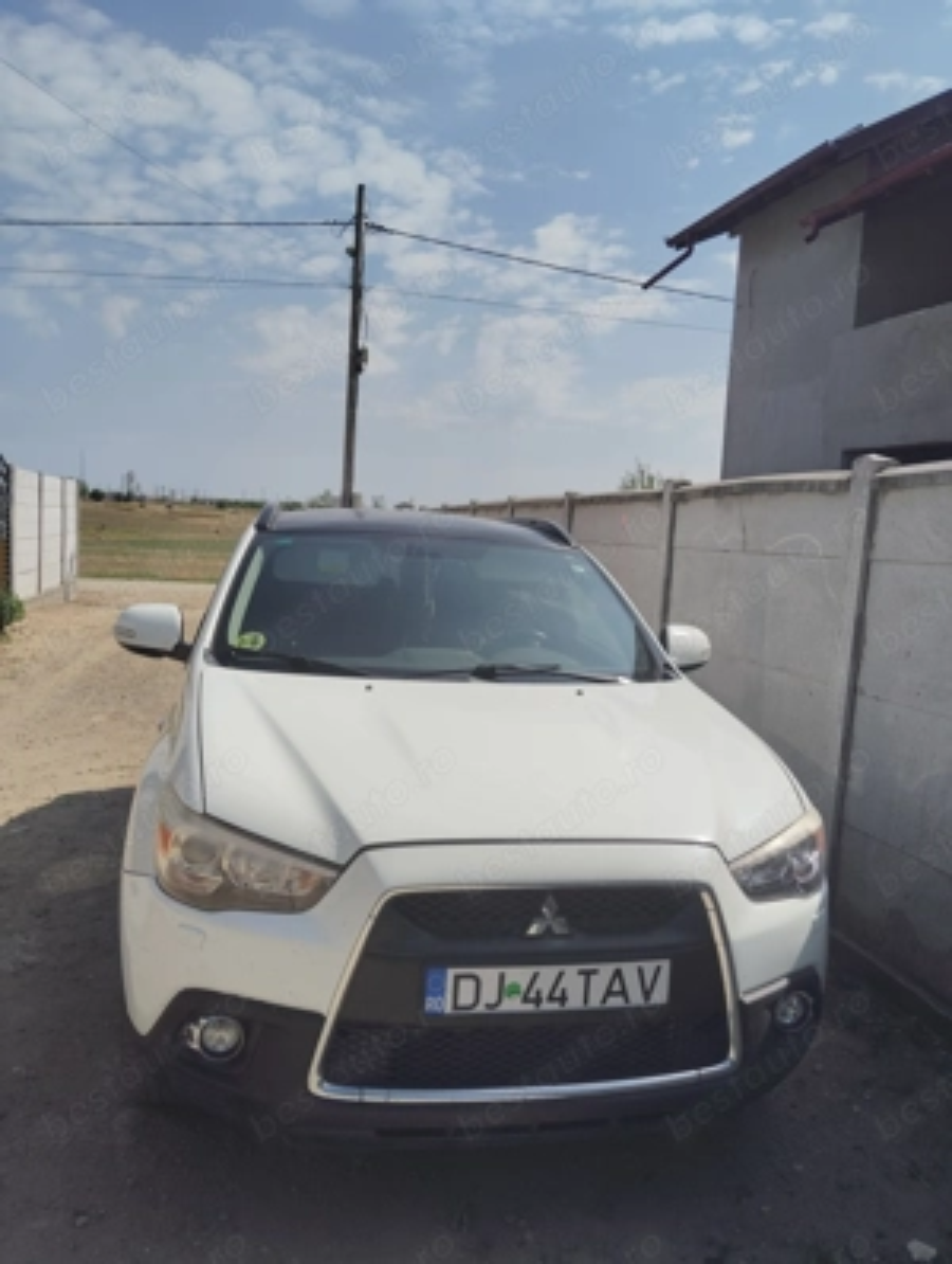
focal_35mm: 28
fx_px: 1023
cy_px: 632
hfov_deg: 49.9
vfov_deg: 63.4
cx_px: 476
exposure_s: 1/1508
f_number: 1.8
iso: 50
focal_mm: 4.22
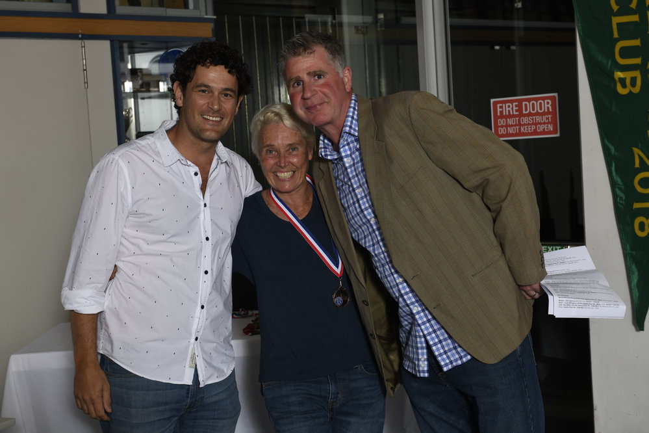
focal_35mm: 70
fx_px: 1262
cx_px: 324
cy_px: 216
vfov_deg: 19.5
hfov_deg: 28.8
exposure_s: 1/125
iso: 320
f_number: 9
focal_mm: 70
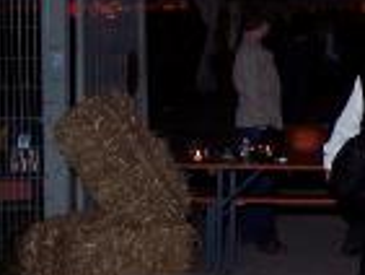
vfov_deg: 10.7
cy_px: 43
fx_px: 1456
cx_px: 562
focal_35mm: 138
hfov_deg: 13.4
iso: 100
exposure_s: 1/60
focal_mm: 8
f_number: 2.8
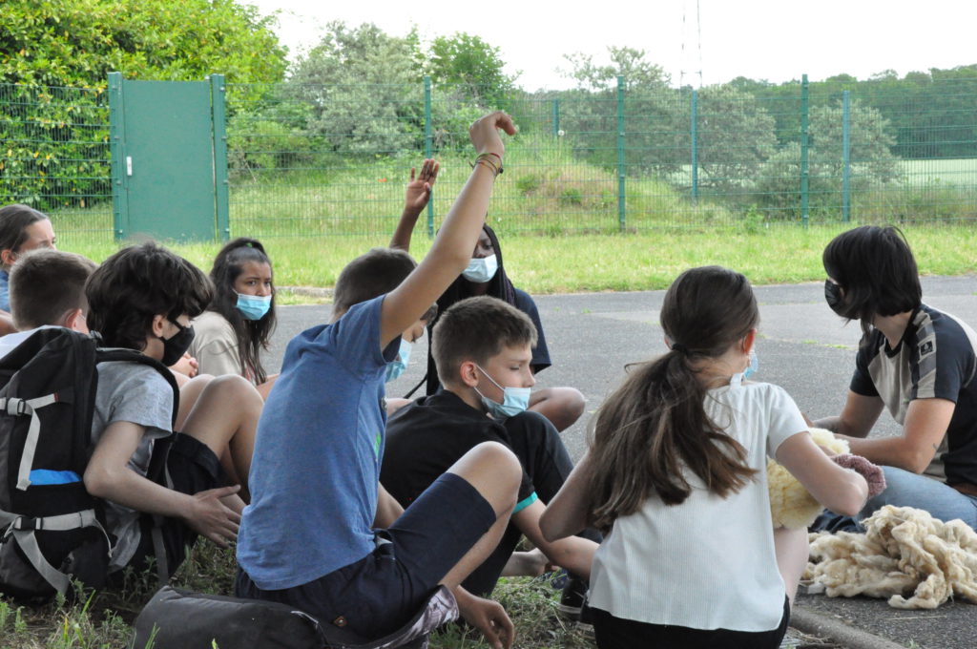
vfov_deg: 17.4
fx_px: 2114
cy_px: 324
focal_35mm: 78
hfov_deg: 26.0
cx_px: 488
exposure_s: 1/320
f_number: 18
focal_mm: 52
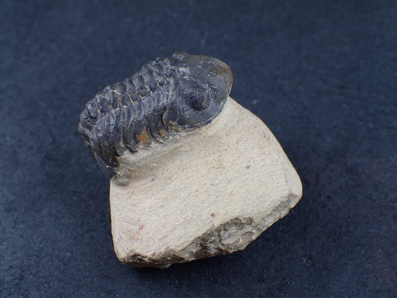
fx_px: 562
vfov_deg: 29.7
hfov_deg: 38.9
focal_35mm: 49
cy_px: 149
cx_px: 198
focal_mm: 8.99
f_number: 3.2
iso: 200
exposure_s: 1/200
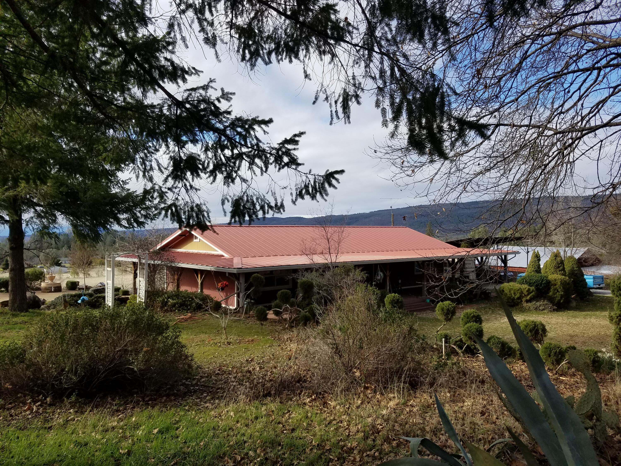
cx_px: 310
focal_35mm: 26
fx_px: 466
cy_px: 233
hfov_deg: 67.3
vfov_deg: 53.1
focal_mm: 4.2
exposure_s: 1/1740
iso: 50
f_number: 1.7
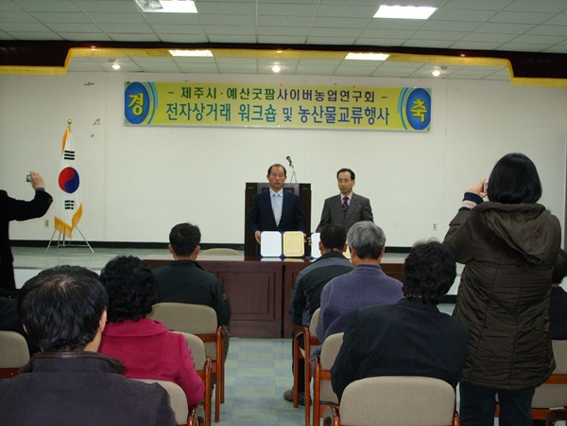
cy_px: 213
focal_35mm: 54
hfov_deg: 35.5
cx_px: 284
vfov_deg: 27.0
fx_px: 885
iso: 300
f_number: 3.1
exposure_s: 1/42
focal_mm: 11.17
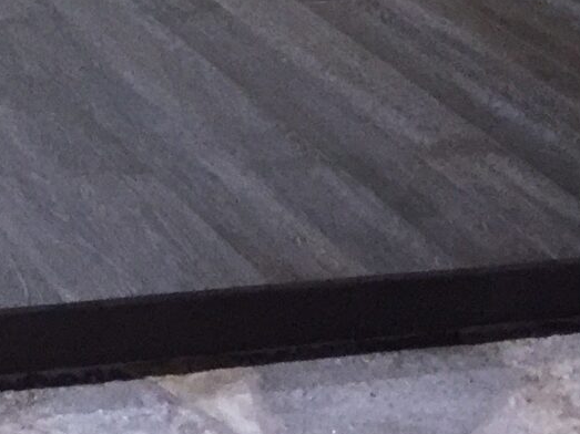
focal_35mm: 142
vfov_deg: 9.6
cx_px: -398
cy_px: -488
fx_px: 2379
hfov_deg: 12.9
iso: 250
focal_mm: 4.15
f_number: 2.2
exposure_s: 1/16
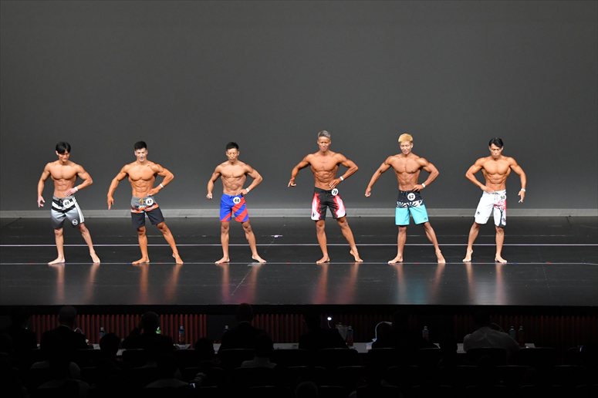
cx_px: 299
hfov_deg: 17.5
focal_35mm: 117
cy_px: 199
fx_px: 1943
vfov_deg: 11.7
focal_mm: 78
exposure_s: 1/400
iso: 4000
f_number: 5.6
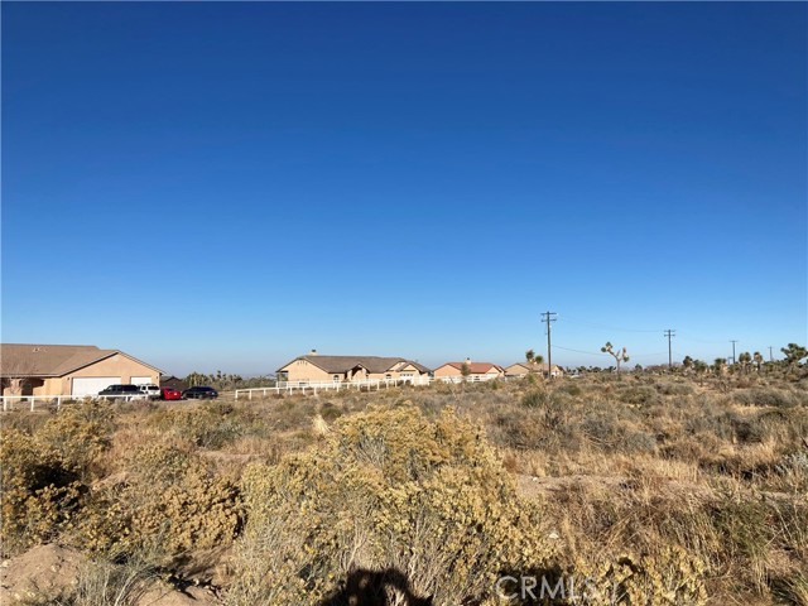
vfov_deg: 49.7
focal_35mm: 28
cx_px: 404
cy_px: 303
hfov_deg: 63.4
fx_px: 654
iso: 20
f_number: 1.8
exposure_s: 1/2857
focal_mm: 3.99
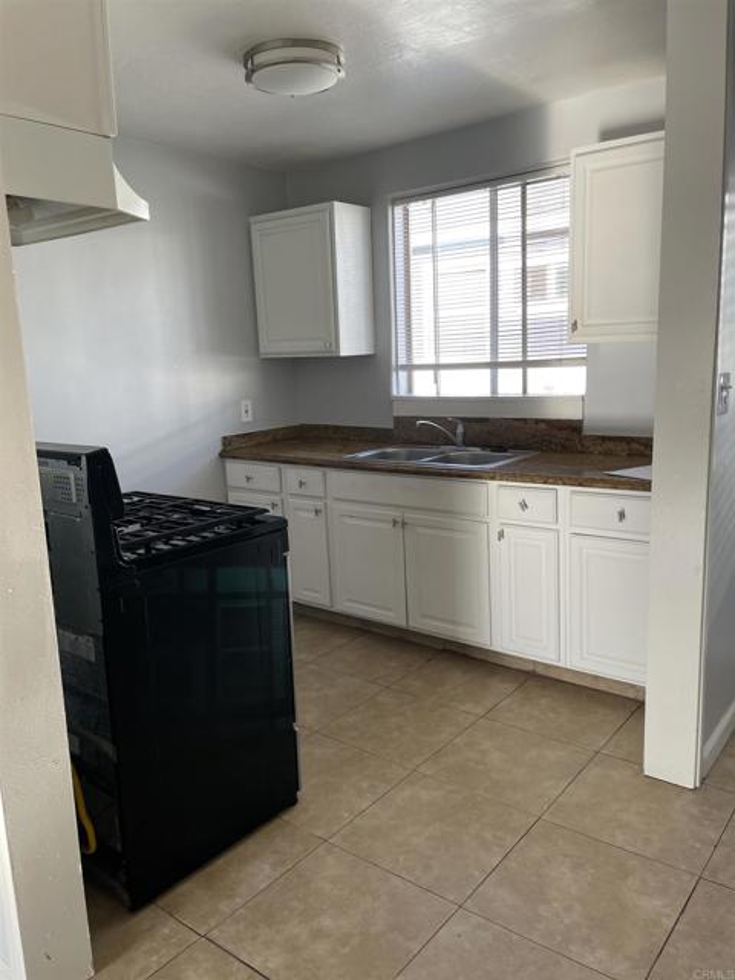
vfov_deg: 67.3
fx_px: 736
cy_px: 490
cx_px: 368
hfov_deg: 53.1
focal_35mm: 26
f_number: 1.6
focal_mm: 4.2
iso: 50
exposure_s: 1/121
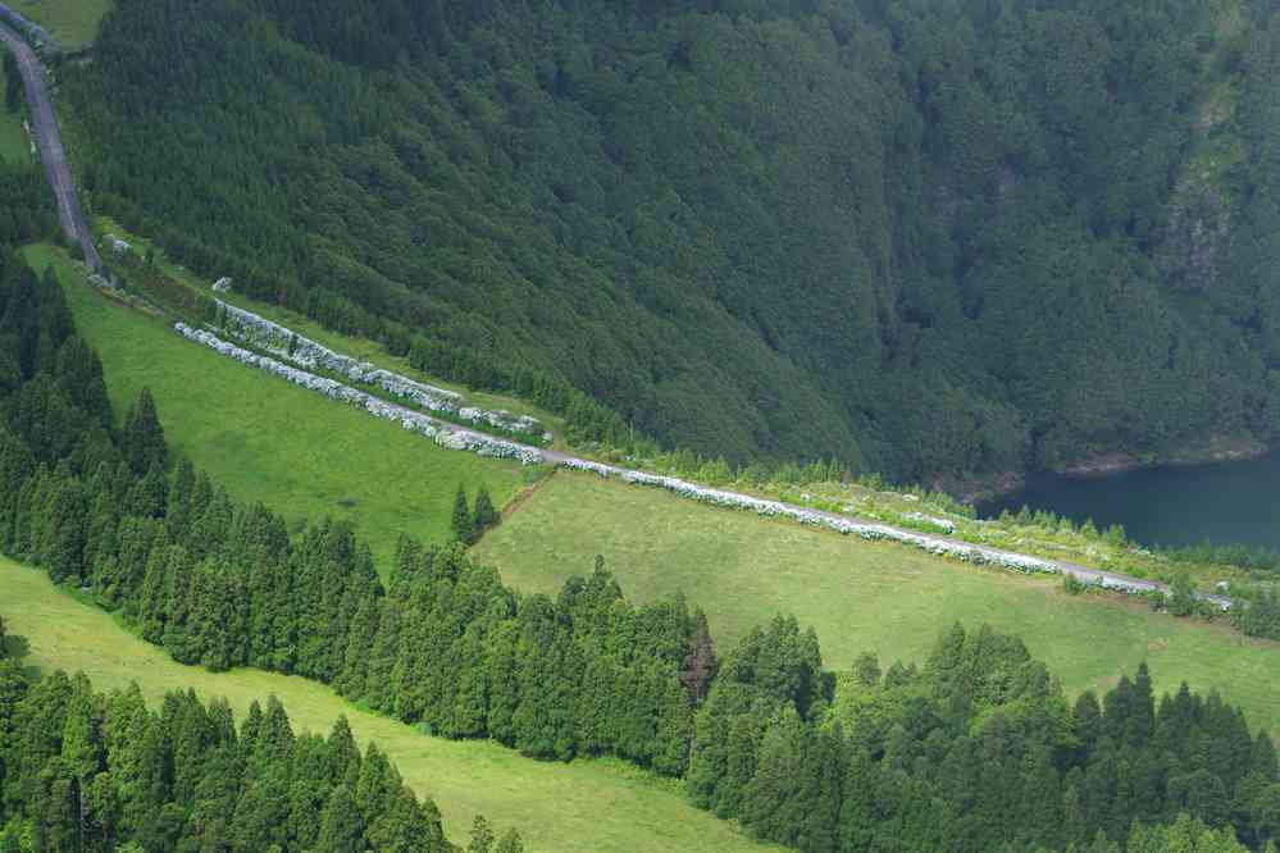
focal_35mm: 117
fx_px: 4160
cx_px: 640
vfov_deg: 11.7
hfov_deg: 17.5
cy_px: 426
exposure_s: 1/125
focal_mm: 77.5
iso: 200
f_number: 9
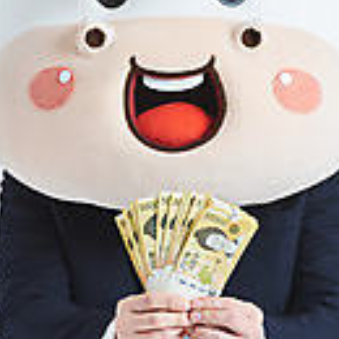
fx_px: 4044
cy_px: 177
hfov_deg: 4.8
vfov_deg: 4.8
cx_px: 173
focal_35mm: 365
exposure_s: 1/125
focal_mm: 140
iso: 100
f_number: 14
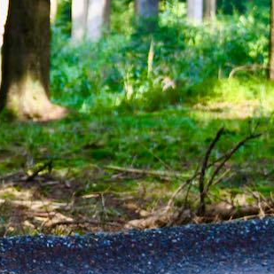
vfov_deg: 5.5
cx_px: -118
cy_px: -15
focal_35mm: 318
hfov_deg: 5.5
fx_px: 2848
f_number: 5
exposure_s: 1/250
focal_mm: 70
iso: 800
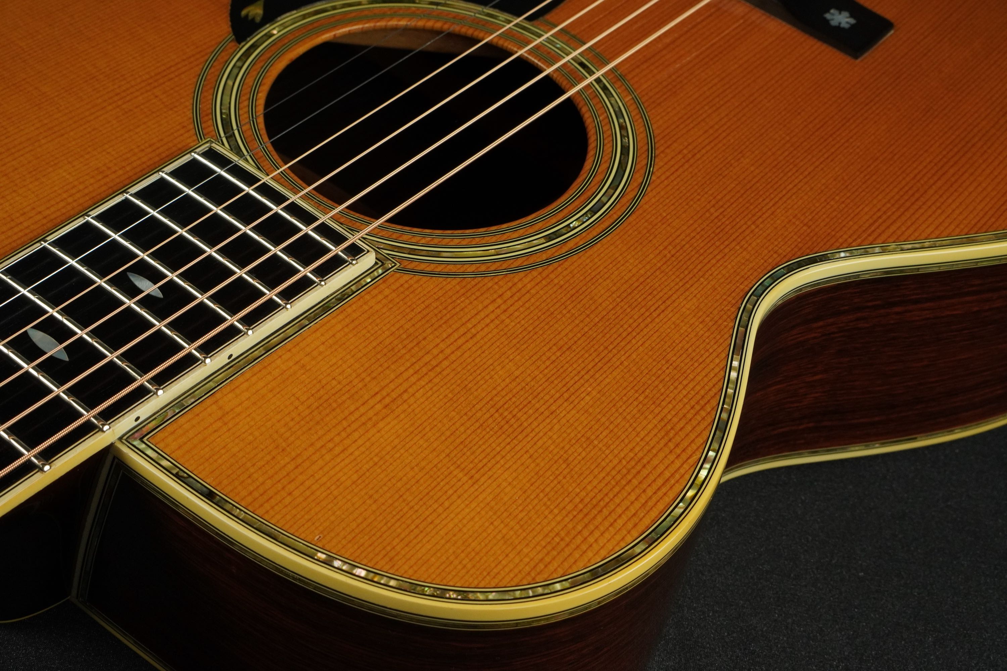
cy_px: 336
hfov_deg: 37.9
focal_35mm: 52
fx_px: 1468
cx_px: 504
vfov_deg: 25.8
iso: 1250
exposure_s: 1/60
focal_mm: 35
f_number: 11
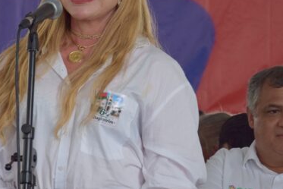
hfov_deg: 8.6
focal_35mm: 239
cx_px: 108
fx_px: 1879
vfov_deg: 5.8
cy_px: 47
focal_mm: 80
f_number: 5.3
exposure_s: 1/250
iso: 800
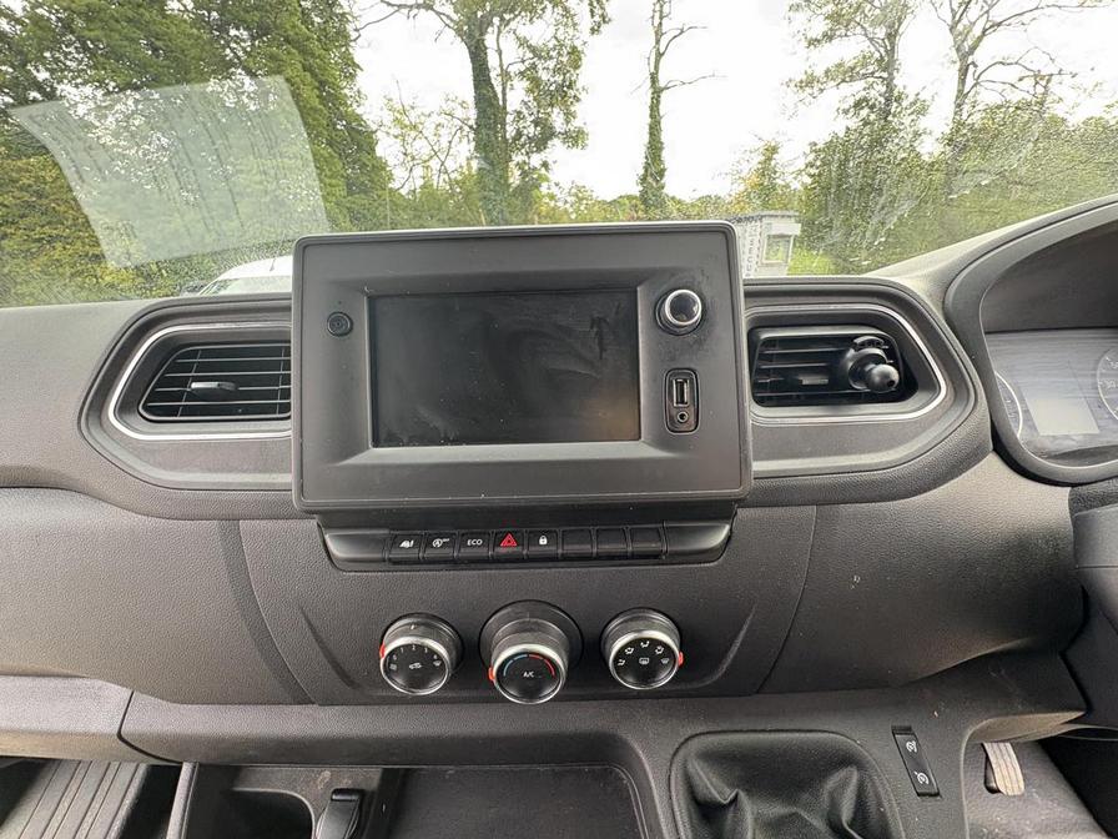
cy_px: 420
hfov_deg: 102.1
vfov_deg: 85.7
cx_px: 559
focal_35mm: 14
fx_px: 452
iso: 160
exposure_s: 1/99
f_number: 2.2
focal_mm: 2.22
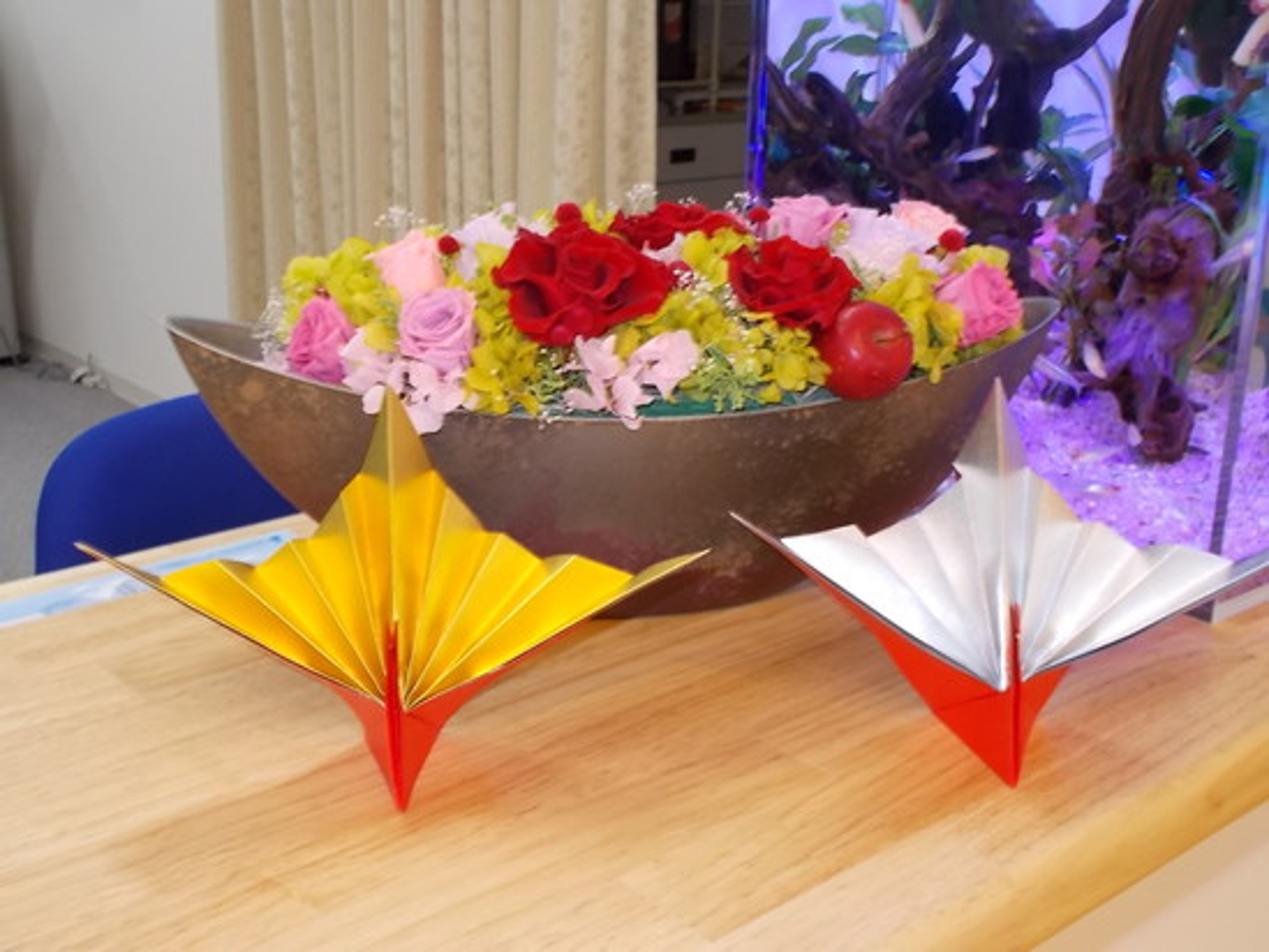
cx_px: 634
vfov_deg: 32.9
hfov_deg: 42.9
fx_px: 1613
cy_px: 476
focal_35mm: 44
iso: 200
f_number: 4.2
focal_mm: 7.9
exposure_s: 1/30
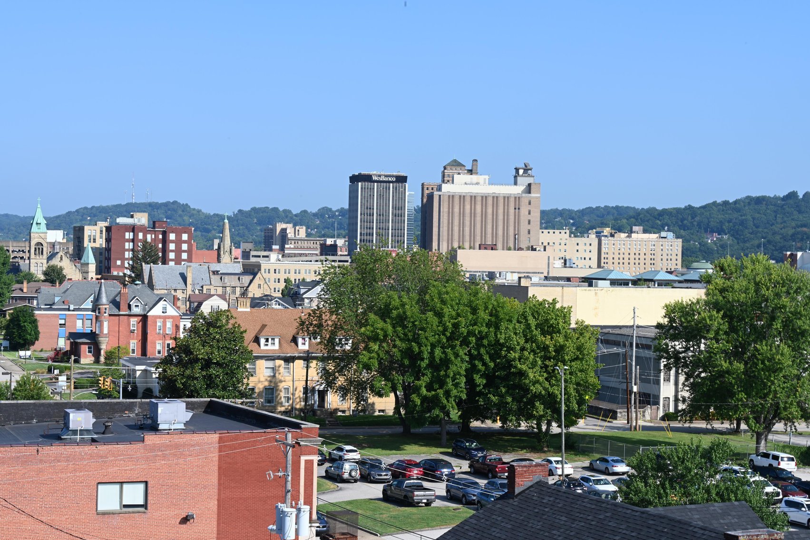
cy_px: 270
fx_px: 1575
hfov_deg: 28.8
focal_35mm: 70
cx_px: 405
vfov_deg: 19.5
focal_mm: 70
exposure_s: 1/20
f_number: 22
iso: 64
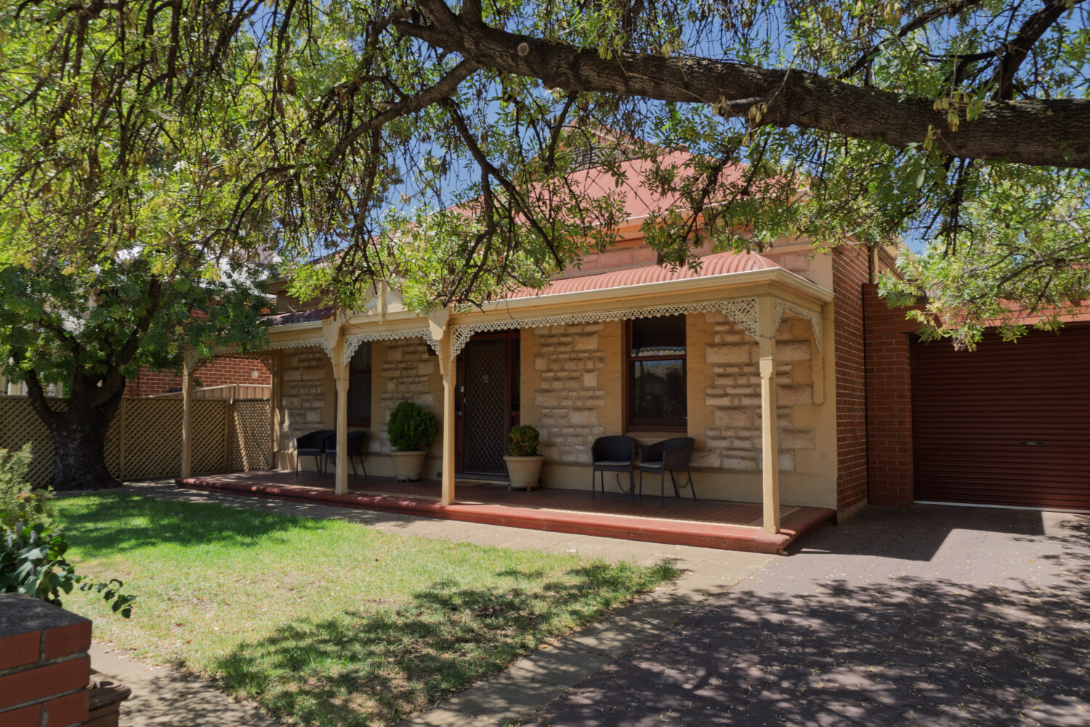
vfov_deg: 53.1
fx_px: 727
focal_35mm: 24
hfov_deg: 73.7
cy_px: 364
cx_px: 545
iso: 50
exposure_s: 1/40
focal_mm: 24
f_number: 10
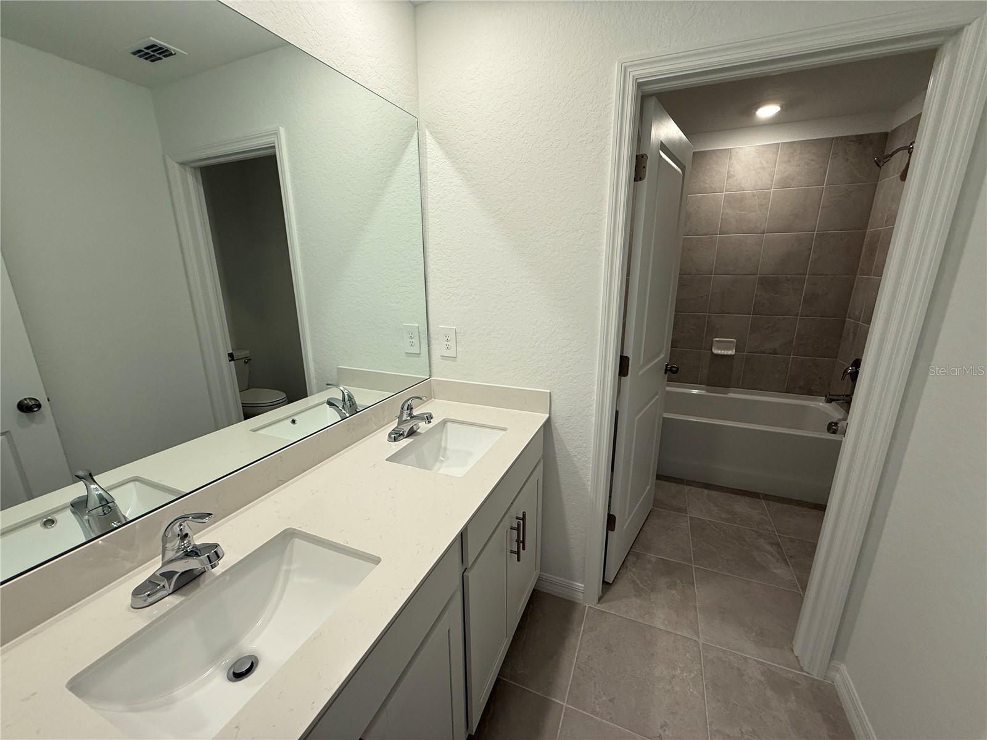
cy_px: 370
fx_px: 399
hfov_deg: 102.1
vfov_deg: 85.7
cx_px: 494
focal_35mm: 14
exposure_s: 1/120
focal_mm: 2.22
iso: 100
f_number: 2.2
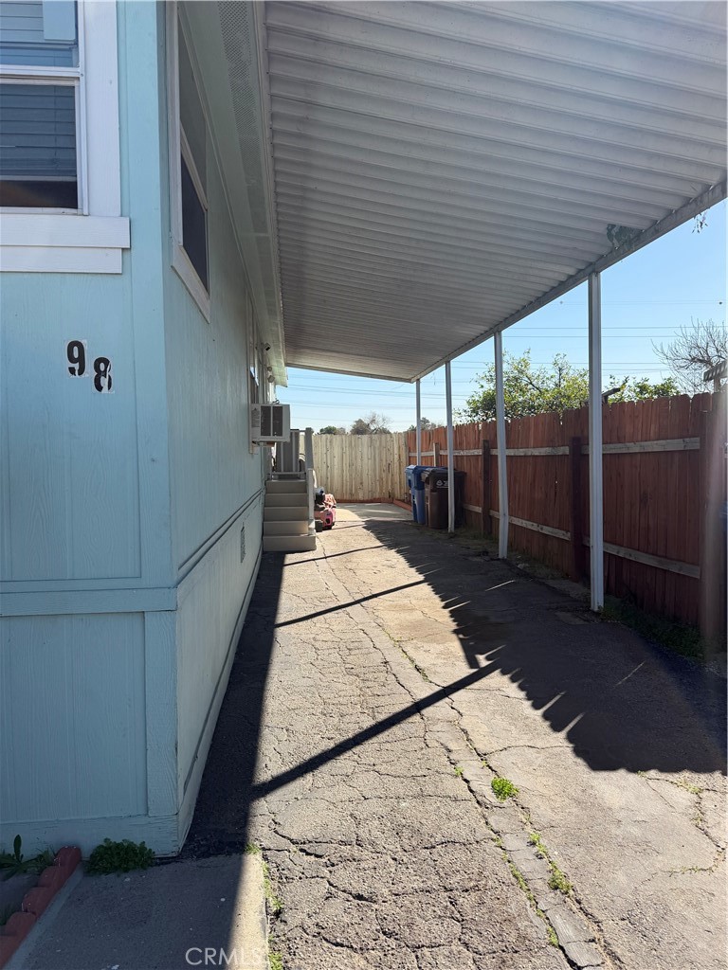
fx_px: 673
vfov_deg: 71.6
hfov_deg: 56.8
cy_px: 485
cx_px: 364
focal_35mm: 24
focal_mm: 6.76
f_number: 1.78
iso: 80
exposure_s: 1/3021
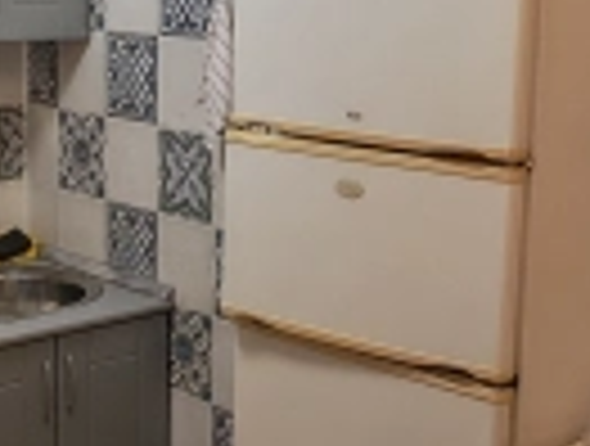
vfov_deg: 19.5
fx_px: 1299
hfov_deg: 25.6
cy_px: 176
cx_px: 279
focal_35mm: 76
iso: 250
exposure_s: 1/50
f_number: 2.2
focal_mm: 1.96
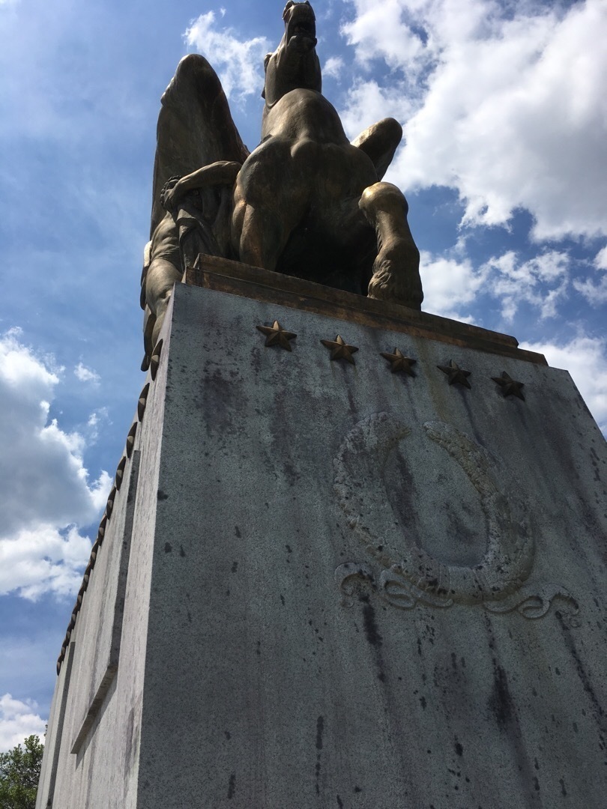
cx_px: 304
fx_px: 678
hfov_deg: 48.2
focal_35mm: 29
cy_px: 404
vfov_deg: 61.7
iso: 25
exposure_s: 1/2564
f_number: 2.2
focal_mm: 4.15
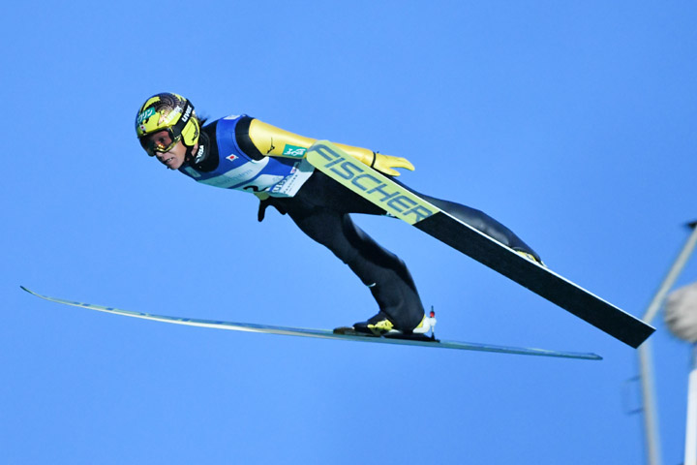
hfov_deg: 2.7
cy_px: 232
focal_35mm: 750
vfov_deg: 1.8
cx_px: 348
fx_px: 14520
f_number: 4
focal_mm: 500
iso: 2000
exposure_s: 1/500
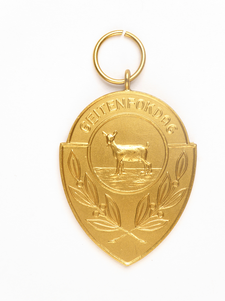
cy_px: 150
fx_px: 685
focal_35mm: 79
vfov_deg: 24.7
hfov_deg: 18.7
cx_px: 112
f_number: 8
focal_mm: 14.1
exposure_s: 1/13
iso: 100
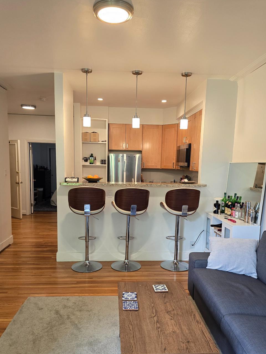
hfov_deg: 51.3
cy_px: 200
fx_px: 277
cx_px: 129
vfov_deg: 65.1
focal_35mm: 27
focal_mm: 6.3
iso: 200
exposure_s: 1/120
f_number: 1.7
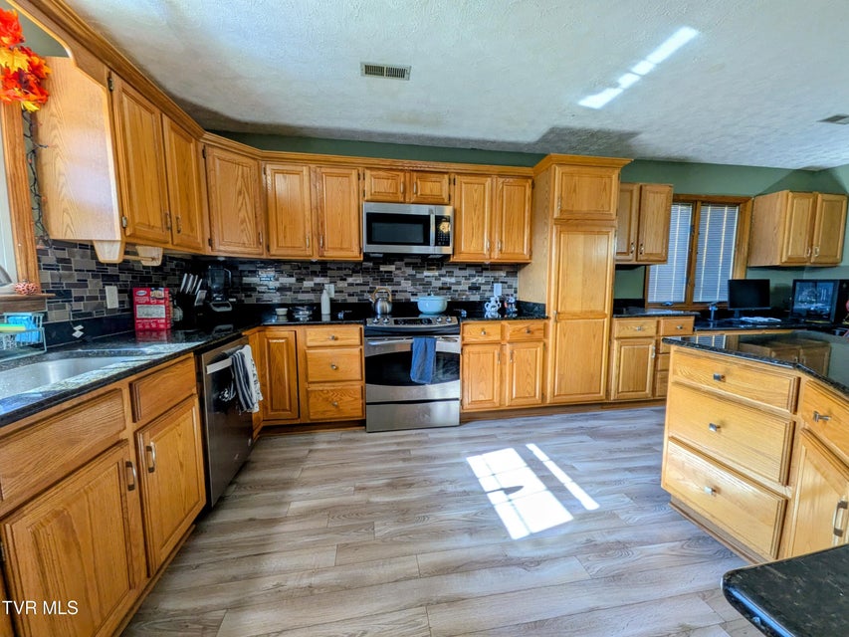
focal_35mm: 14
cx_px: 424
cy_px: 318
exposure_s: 1/75.3
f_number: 2.2
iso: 75
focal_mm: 1.85
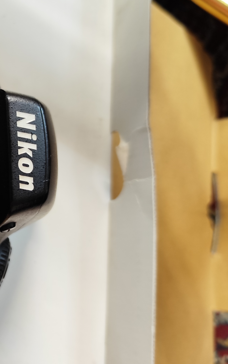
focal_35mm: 48
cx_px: -70
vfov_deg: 41.8
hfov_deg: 23.6
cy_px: 170
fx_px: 477
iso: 500
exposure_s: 1/25
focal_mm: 6.19
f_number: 1.65
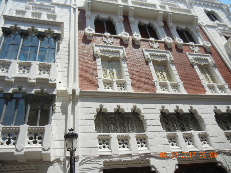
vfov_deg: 46.8
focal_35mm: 30
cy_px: 86
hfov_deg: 60.0
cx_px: 116
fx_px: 200
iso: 160
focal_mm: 5.4
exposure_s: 1/454
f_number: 7
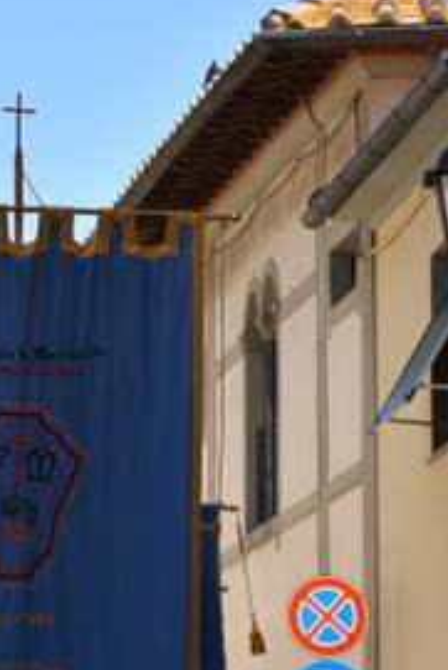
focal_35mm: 234
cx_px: -11
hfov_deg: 5.9
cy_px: 752
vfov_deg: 8.7
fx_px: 4362
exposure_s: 1/250
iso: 125
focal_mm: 66
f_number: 7.1
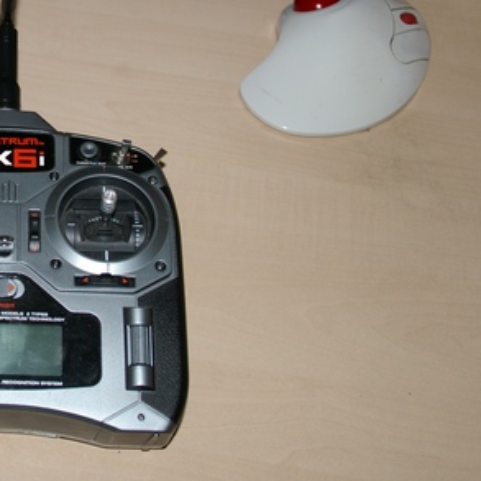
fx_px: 1226
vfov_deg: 22.1
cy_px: 149
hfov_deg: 21.5
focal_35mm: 78
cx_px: 8
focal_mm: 28
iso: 200
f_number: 4
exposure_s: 1/45
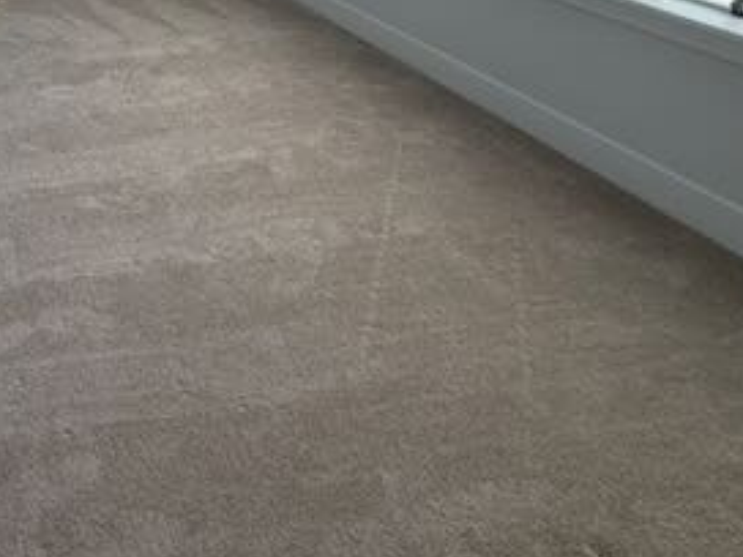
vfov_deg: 38.1
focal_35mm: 33
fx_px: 708
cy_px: -3
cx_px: -14
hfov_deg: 45.8
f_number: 2.2
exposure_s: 1/151
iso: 64
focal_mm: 2.22
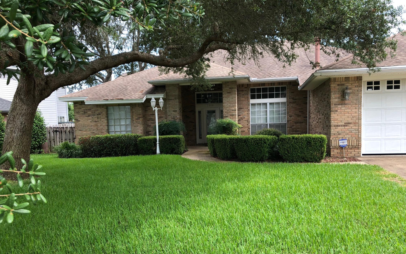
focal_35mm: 30
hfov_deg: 62.9
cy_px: 153
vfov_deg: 41.6
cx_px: 205
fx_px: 332
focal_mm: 4
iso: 20
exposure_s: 1/326
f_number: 1.8
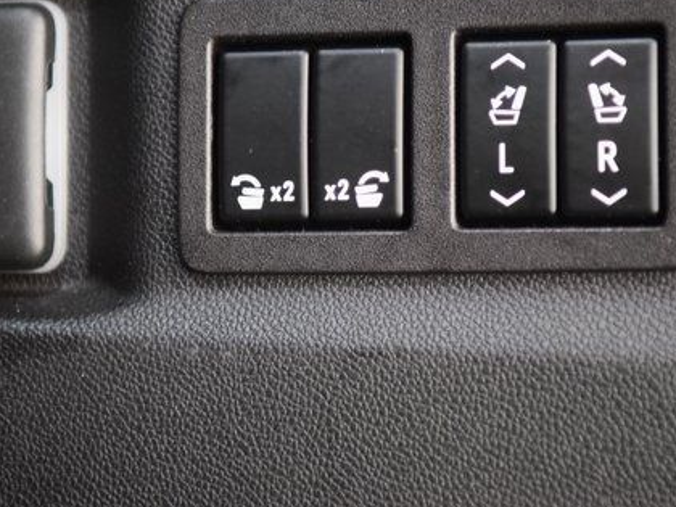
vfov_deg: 9.6
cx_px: 307
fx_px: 3007
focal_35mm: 154
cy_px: 167
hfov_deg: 12.8
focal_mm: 70
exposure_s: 1/4
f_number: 2.8
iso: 1600
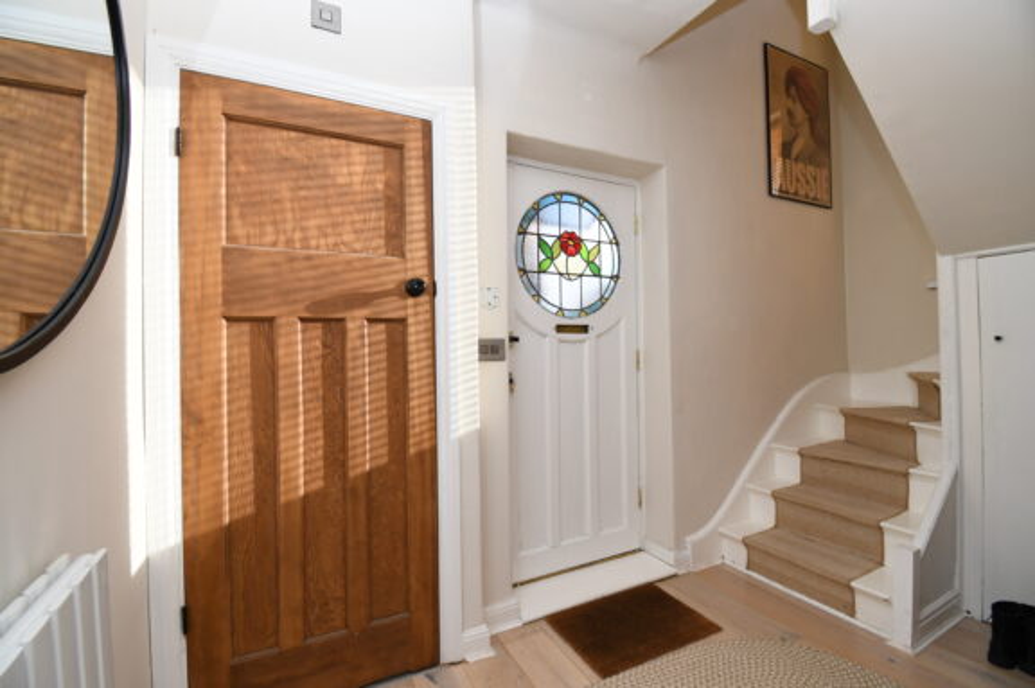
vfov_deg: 77.2
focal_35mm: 15
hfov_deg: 100.4
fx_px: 431
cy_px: 344
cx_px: 518
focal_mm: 10
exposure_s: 1/200
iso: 560
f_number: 7.1
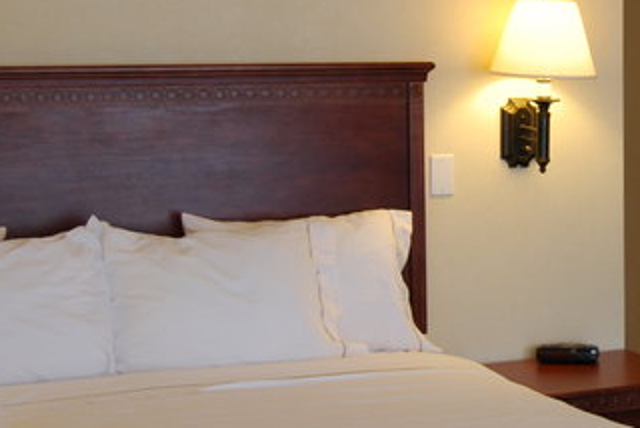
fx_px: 1535
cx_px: 518
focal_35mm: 86
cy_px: 154
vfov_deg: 15.9
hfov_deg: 23.2
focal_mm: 23
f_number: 3.8
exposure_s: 1/40
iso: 200
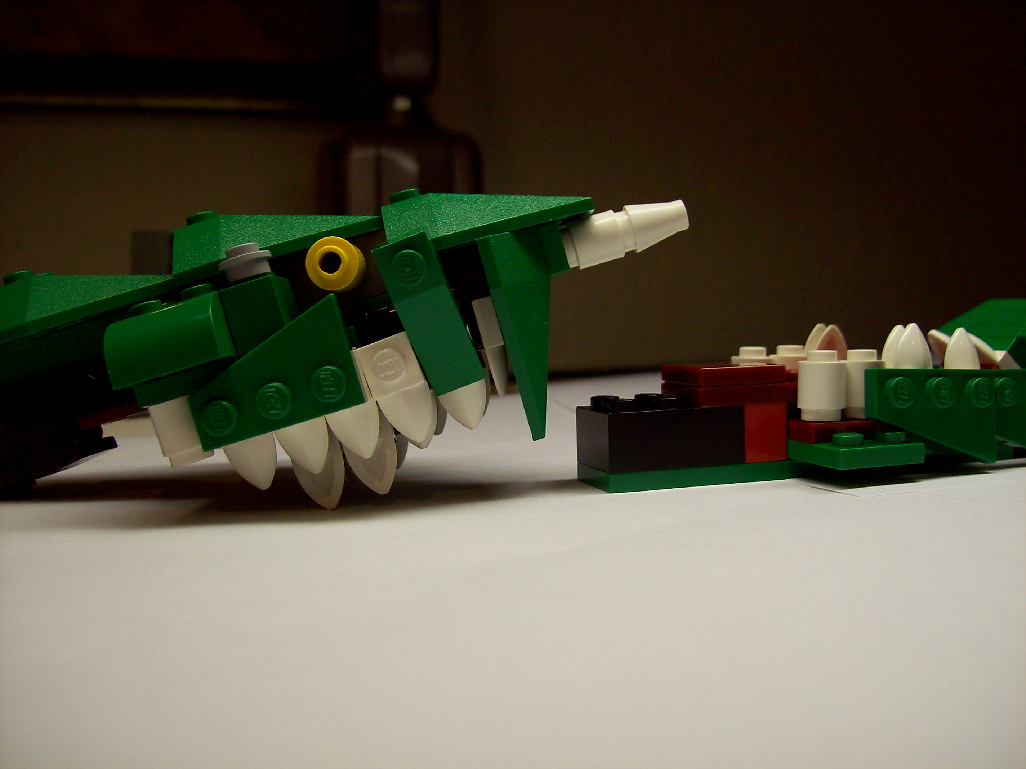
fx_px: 1067
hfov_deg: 51.4
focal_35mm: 36
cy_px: 384
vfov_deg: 39.6
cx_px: 513
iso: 80
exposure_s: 1/138
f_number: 2.7
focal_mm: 6
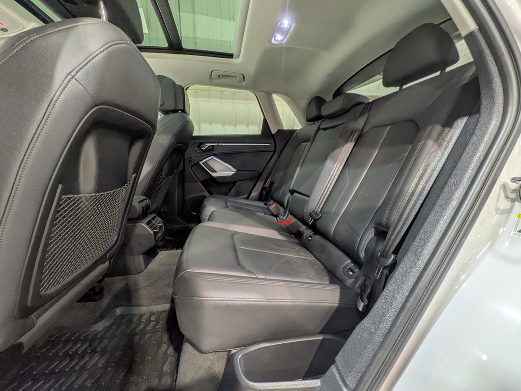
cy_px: 196
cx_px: 260
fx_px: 211
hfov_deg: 102.1
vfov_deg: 85.7
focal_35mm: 14
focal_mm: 1.83
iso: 63
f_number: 2.2
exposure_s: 1/25
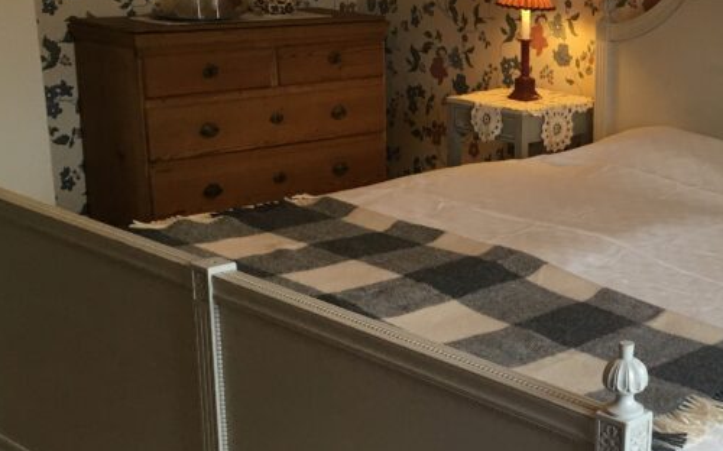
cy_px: 259
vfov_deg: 20.6
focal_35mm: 63
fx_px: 1241
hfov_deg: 31.1
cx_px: 642
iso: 50
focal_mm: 4.15
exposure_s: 1/33
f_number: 2.2
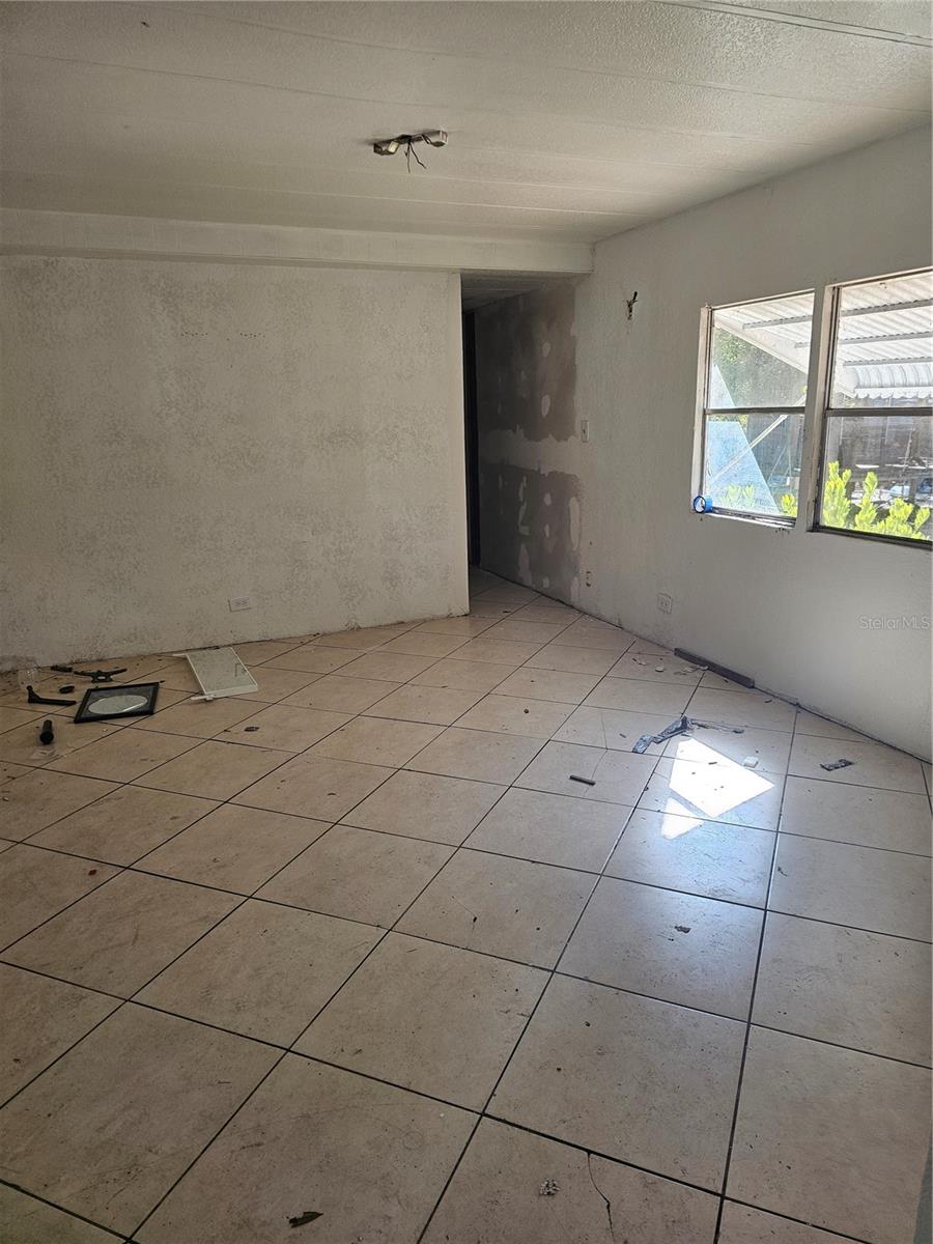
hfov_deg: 58.9
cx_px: 466
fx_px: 827
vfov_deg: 73.9
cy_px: 622
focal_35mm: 23
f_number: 1.7
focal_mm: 6.3
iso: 80
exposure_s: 1/180
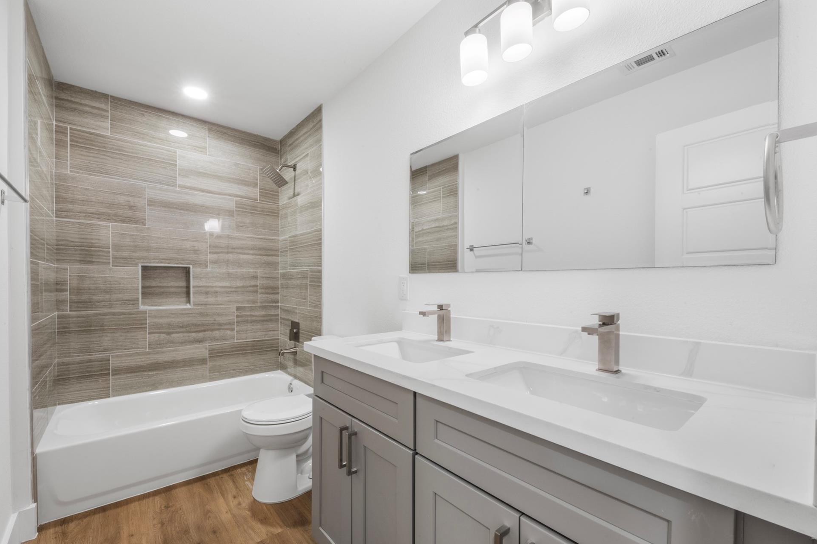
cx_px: 382
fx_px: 340
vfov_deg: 77.3
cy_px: 282
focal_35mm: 15
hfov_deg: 100.3
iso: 250
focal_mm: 14
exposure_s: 3.2
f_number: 9
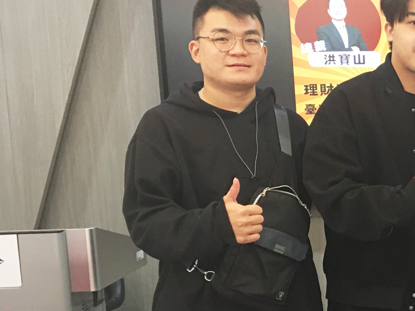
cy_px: 228
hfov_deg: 19.9
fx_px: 1031
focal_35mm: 86
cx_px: 614
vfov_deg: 17.1
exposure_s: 1/15
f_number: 2.2
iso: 40
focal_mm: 4.15
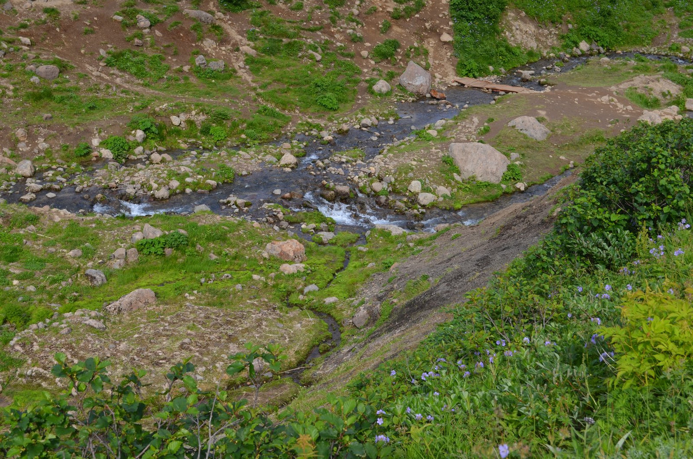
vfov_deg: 26.4
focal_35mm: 51
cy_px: 230
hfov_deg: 39.0
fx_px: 980
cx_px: 346
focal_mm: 34
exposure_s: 1/250
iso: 140
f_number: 8
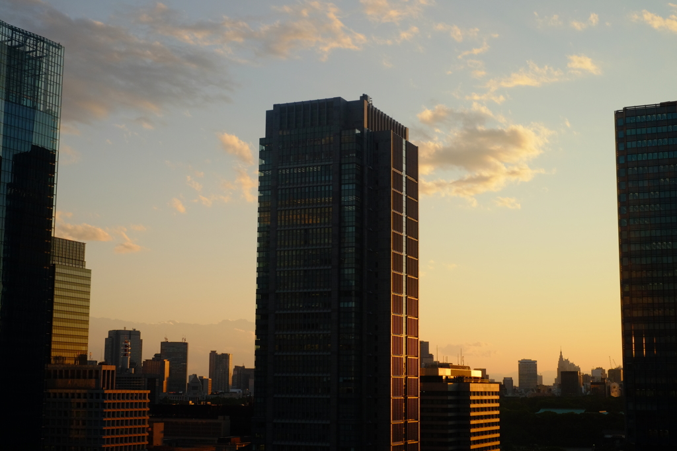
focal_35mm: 53
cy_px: 226
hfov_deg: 37.5
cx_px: 338
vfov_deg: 25.5
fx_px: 996
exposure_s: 1/250
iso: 800
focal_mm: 35
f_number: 8
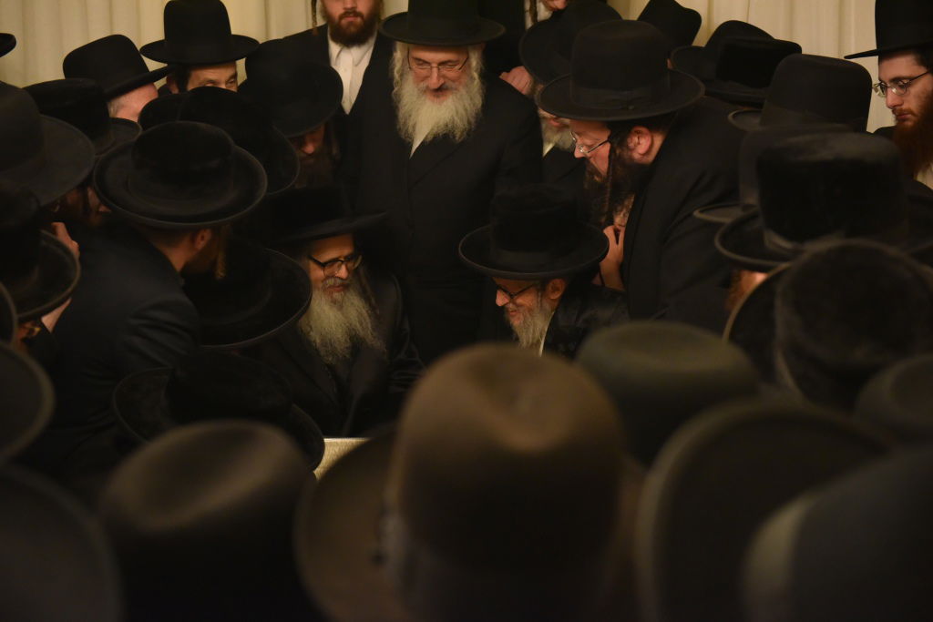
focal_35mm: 58
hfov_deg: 34.5
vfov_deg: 23.4
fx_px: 1503
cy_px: 311
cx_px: 466
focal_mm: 58
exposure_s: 1/80
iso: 3200
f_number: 3.2
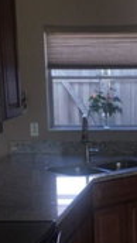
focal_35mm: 84
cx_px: 172
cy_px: 162
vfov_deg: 25.2
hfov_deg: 13.9
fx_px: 541
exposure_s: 1/126
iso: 25
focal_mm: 3.3
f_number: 2.4
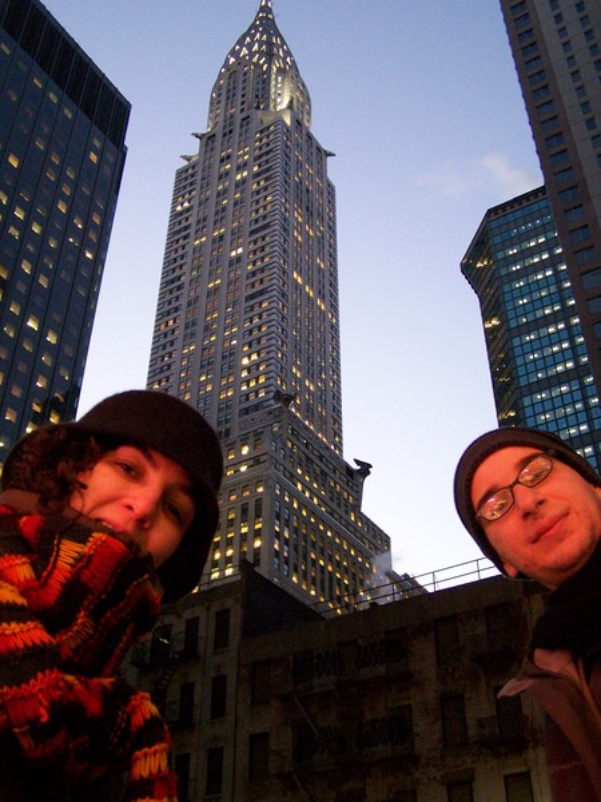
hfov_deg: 37.7
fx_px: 880
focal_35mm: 38
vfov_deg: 49.0
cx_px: 300
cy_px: 401
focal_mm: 6.3
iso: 400
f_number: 2.8
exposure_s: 1/20
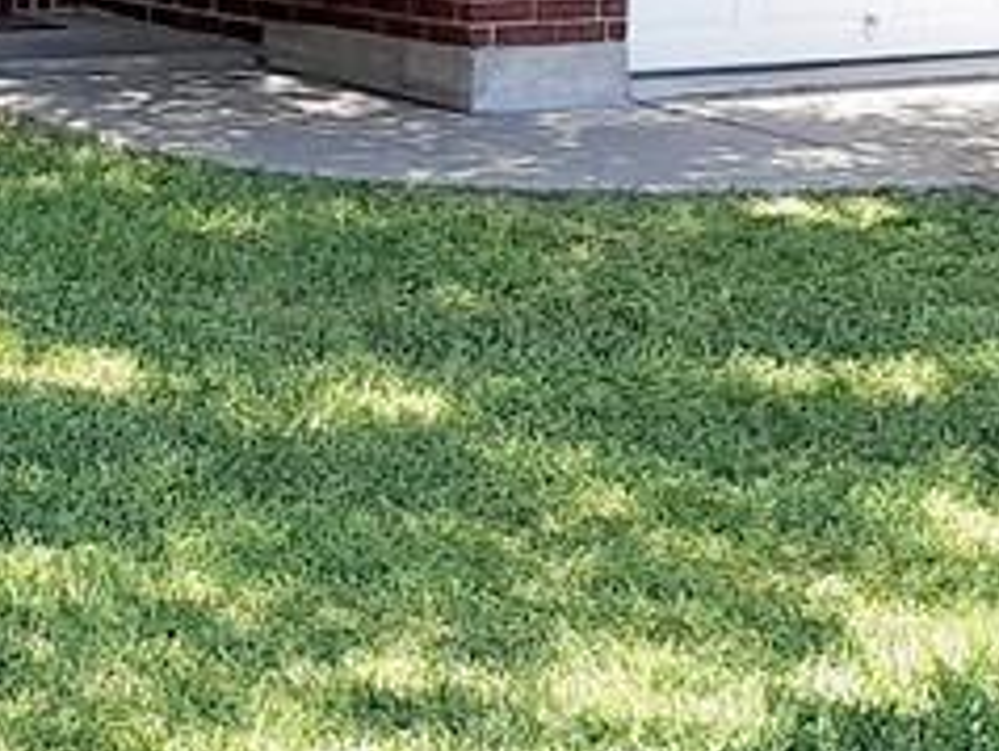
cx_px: 34
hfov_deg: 16.6
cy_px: 310
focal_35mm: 116
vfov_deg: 12.8
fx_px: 3351
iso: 40
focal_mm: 2.91
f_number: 1.9
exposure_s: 1/526
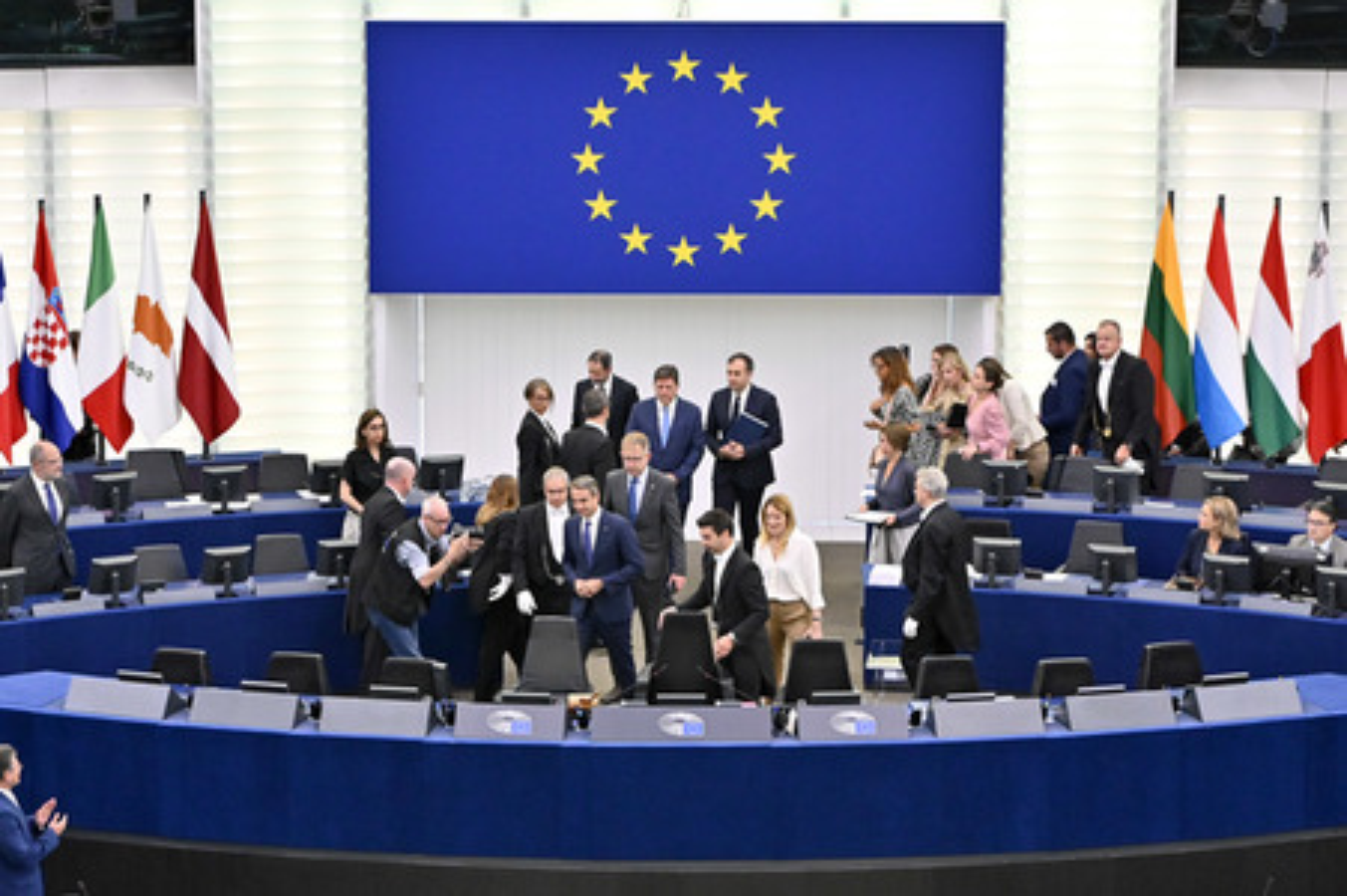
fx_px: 3926
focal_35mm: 105
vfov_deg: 13.0
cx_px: 674
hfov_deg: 19.5
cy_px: 448
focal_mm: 105
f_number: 2.8
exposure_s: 1/1000
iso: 4000
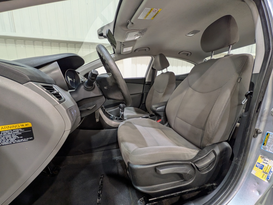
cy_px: 102
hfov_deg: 102.1
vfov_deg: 85.7
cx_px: 136
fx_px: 110
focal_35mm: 14
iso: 62
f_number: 2.2
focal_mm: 1.83
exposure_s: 1/24
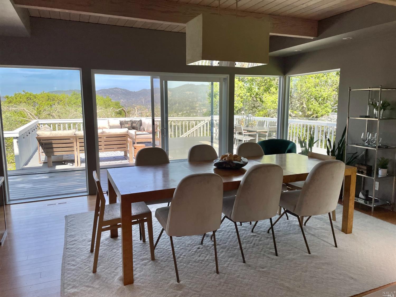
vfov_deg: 53.0
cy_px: 148
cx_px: 198
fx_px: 297
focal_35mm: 26
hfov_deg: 67.3
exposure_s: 1/1742
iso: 32
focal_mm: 4.2
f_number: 1.6
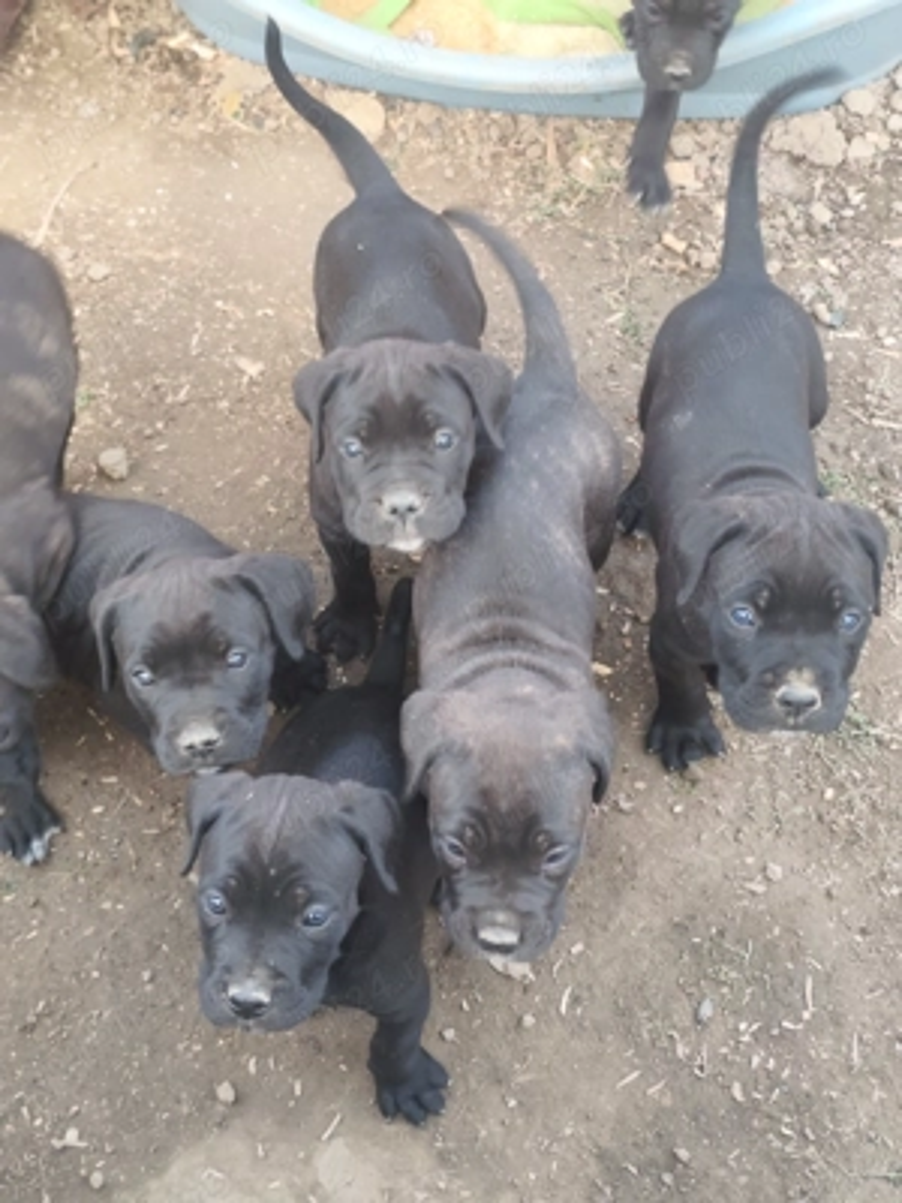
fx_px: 1355
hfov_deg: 36.8
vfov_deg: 47.9
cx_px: 451
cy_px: 602
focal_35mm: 39
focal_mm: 6.14
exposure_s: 1/100
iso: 125
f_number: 1.65
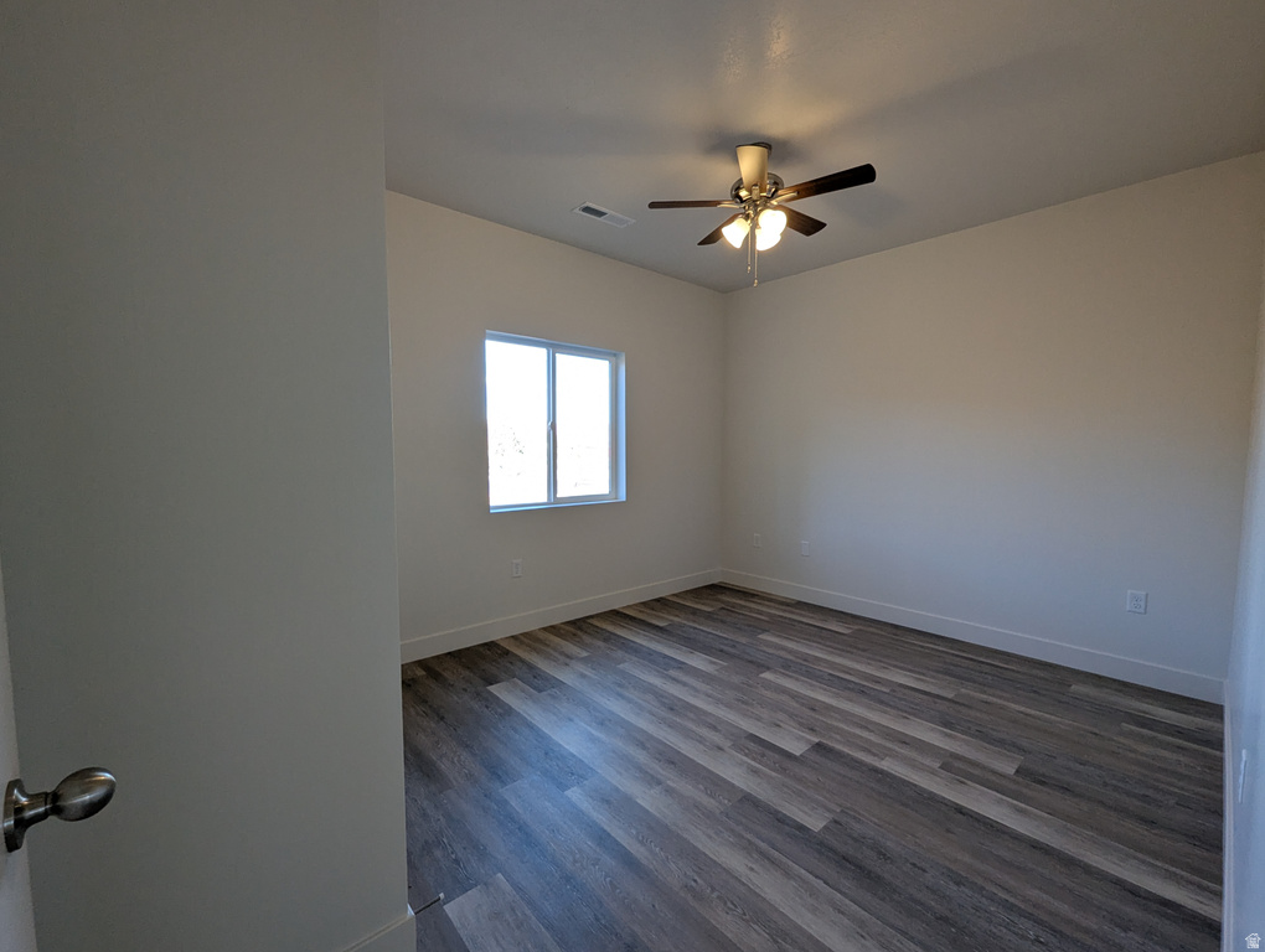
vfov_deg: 90.1
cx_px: 632
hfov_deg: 106.1
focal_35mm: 13
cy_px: 476
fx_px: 476
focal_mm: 1.95
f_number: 2.2
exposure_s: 1/120
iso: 128
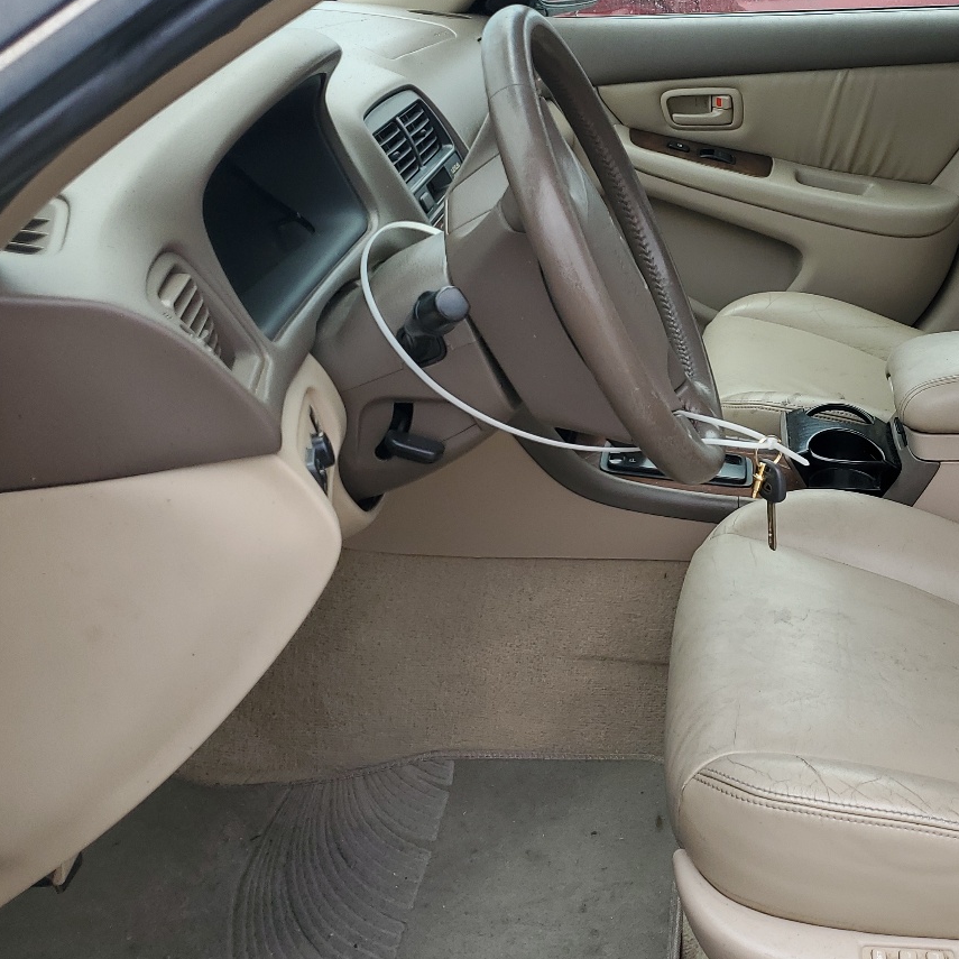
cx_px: 801
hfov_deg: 37.4
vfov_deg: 39.1
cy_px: 418
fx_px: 1348
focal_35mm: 43
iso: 50
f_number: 1.5
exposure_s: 1/909
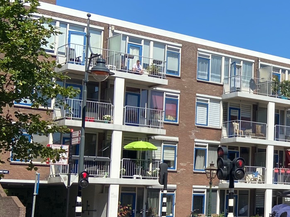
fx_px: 628
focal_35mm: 75
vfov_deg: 19.5
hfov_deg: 22.6
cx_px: 398
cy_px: 151
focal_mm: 4.25
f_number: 1.8
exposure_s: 1/2625
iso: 32
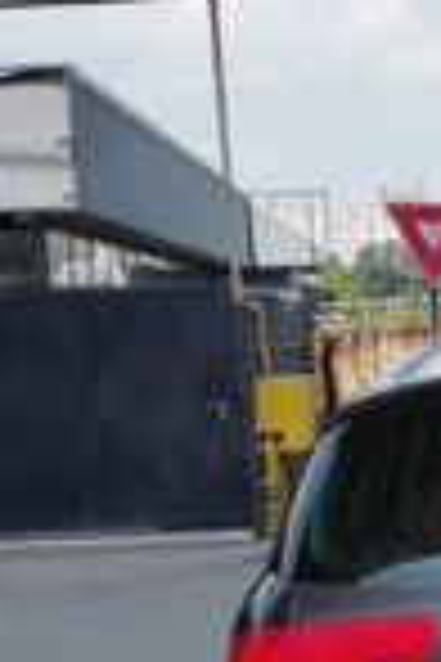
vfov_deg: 24.1
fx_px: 1507
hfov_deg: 15.7
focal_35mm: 82
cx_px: 594
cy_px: 594
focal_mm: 4.25
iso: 50
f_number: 1.8
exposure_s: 1/1173
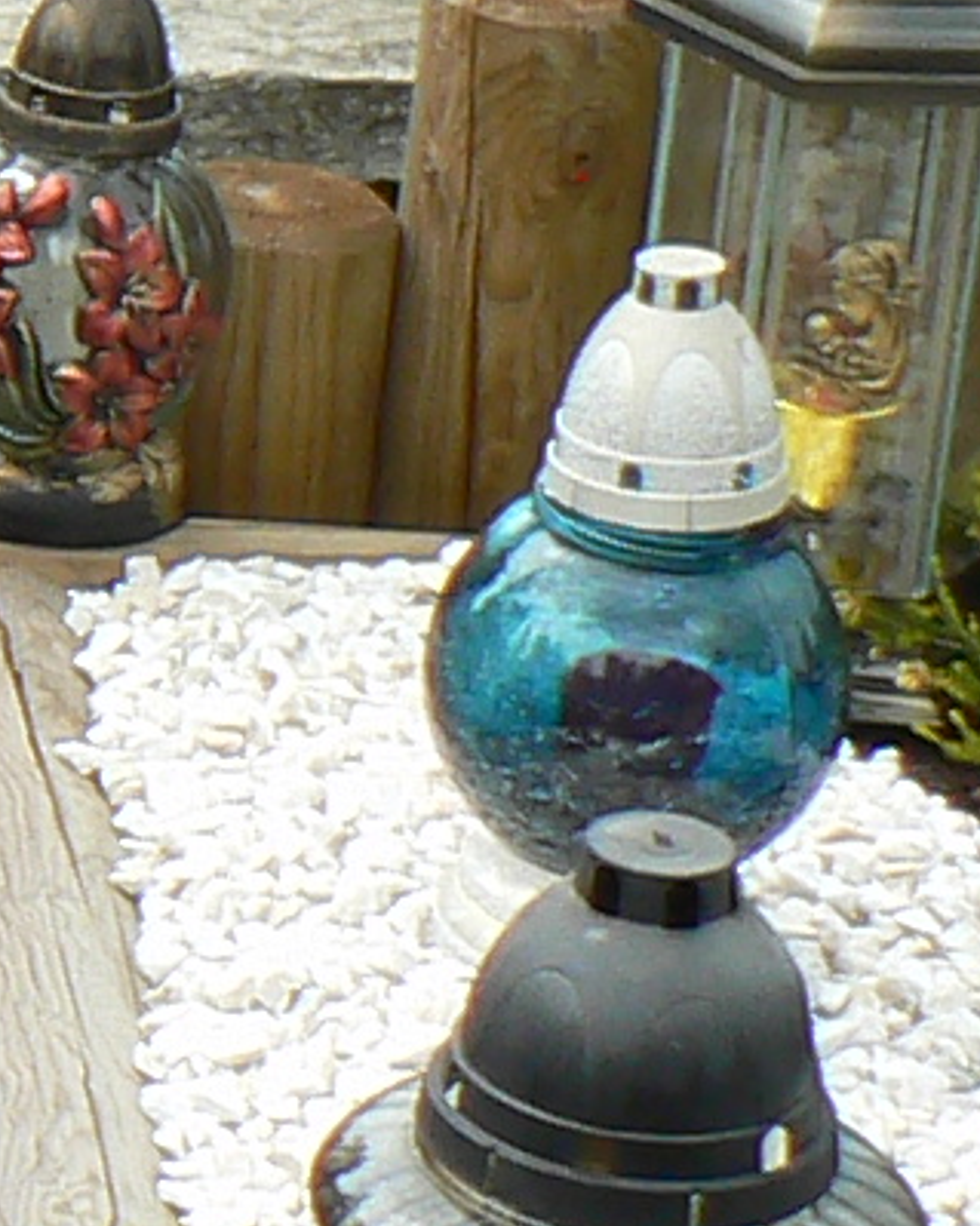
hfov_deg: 5.5
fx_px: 8995
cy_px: 34
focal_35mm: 248
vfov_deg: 7.8
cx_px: -2808
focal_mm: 6
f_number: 5.6
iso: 80
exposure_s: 1/160
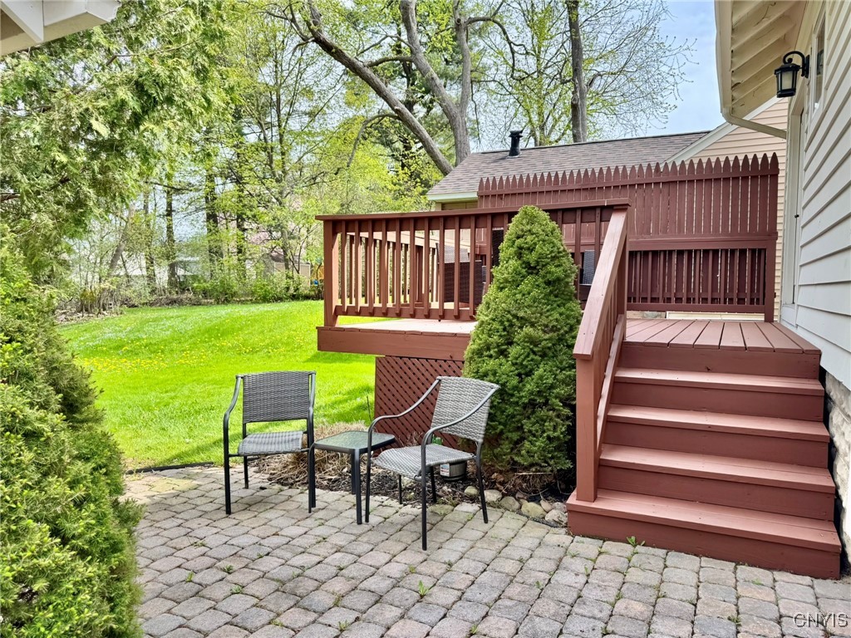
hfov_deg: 71.6
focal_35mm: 24
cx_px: 426
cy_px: 319
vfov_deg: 56.8
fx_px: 590
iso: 80
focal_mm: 6.76
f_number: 1.78
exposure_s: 1/876
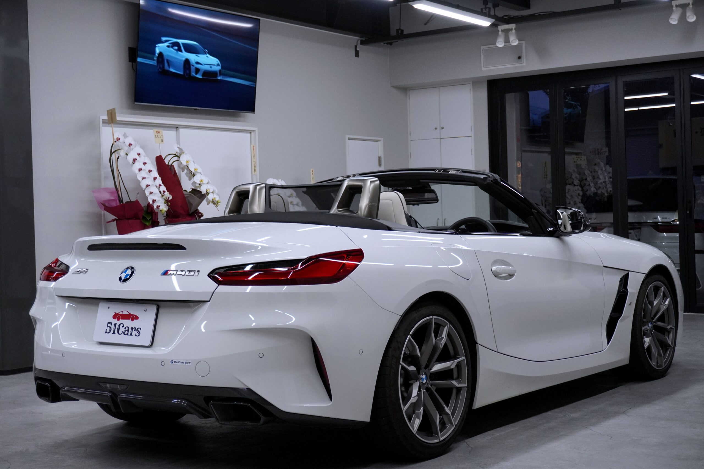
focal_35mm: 54
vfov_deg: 25.1
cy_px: 234
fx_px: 1056
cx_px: 352
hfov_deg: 36.9
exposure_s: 1/160
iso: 1000
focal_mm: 36
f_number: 5.6
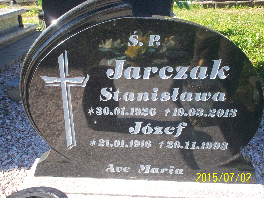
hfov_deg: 47.8
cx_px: 123
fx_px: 297
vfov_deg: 36.8
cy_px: 98
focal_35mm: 39
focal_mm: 6
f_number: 4.5
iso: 100
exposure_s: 1/129
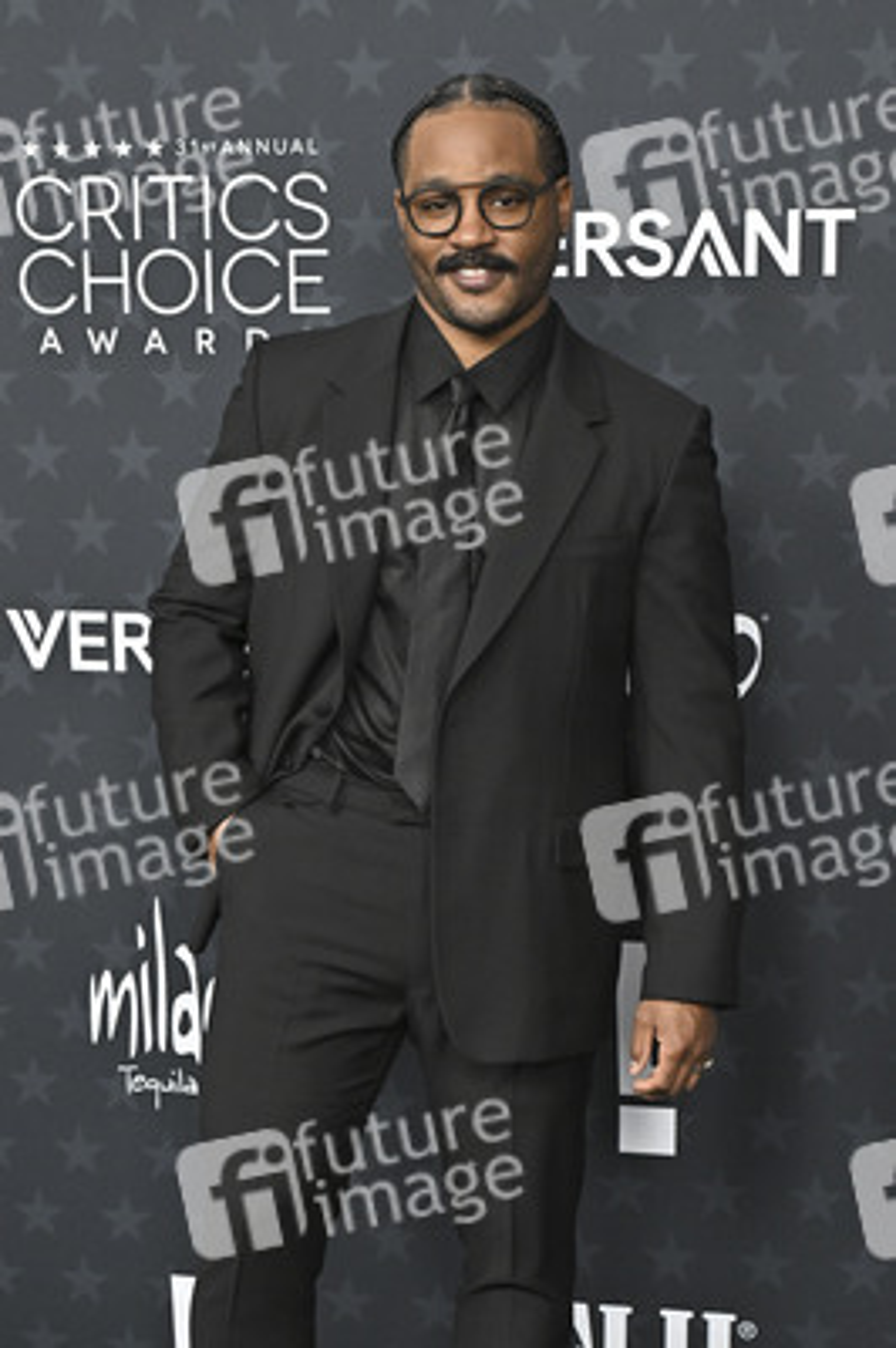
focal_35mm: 39
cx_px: 448
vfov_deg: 49.6
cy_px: 674
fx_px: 1458
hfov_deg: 34.2
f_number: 5
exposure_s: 1/320
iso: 1250
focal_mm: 39
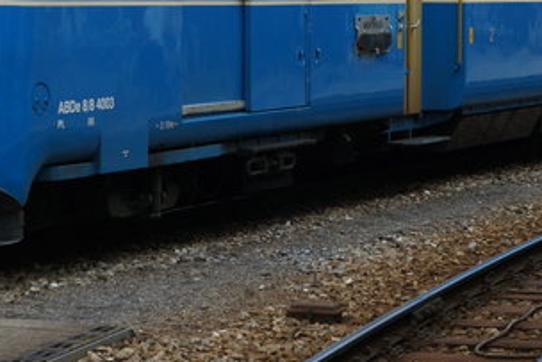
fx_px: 2139
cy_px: -11
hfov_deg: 14.4
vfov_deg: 9.6
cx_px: 332
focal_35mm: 142
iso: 100
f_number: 6.3
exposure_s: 1/125
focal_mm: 24
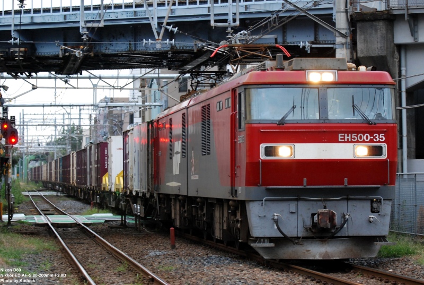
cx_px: 212
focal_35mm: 150
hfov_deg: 13.7
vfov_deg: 9.2
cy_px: 142
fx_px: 1770
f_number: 2.8
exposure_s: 1/60
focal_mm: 100
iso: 800
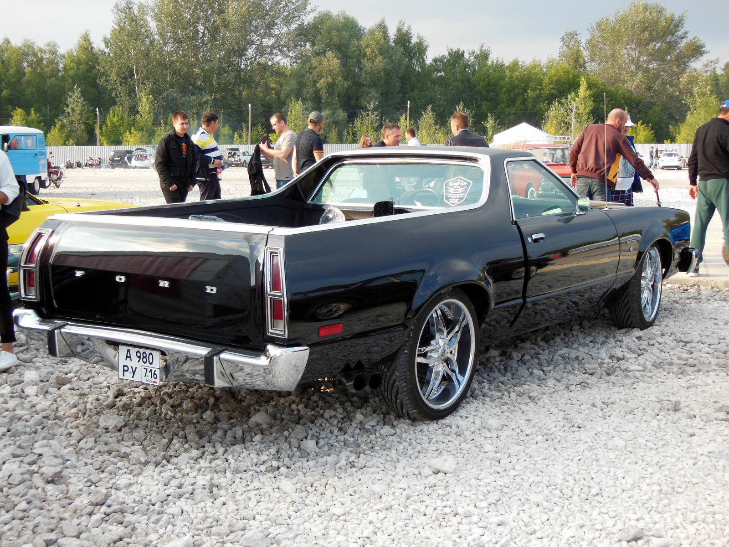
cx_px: 364
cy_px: 274
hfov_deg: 36.8
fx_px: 1095
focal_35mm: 52
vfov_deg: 28.0
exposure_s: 1/160
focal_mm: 9.3
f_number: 4.7
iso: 125
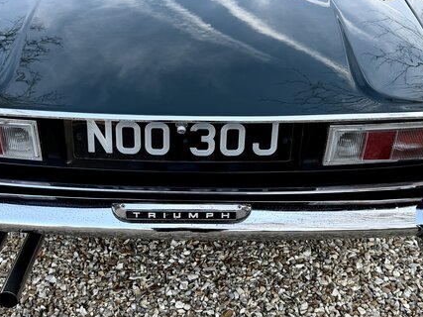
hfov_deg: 42.0
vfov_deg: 32.1
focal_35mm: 45
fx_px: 550
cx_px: 183
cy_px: 179
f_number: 1.78
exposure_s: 1/254
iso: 64
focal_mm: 6.76
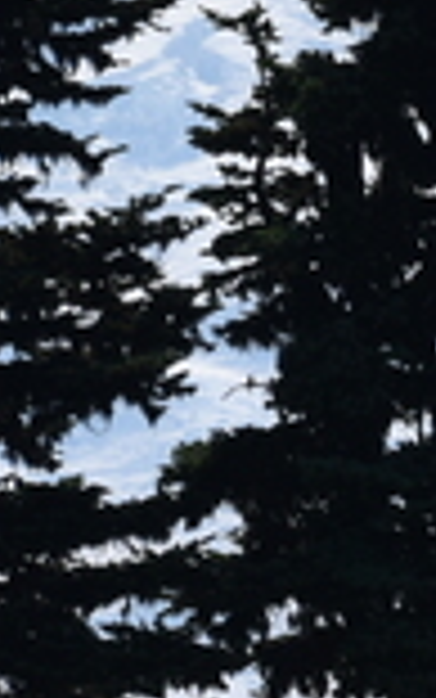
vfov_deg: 1.9
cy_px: -230
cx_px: 2701
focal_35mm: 1133
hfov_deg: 1.1
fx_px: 21520
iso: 100
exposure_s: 1/400
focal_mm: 135
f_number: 10
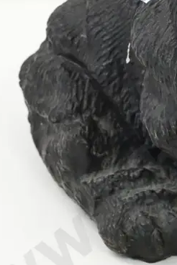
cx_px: 290
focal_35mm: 173
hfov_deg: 7.7
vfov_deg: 11.9
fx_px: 1276
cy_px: 78
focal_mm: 30
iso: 3200
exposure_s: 1/100
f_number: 6.3
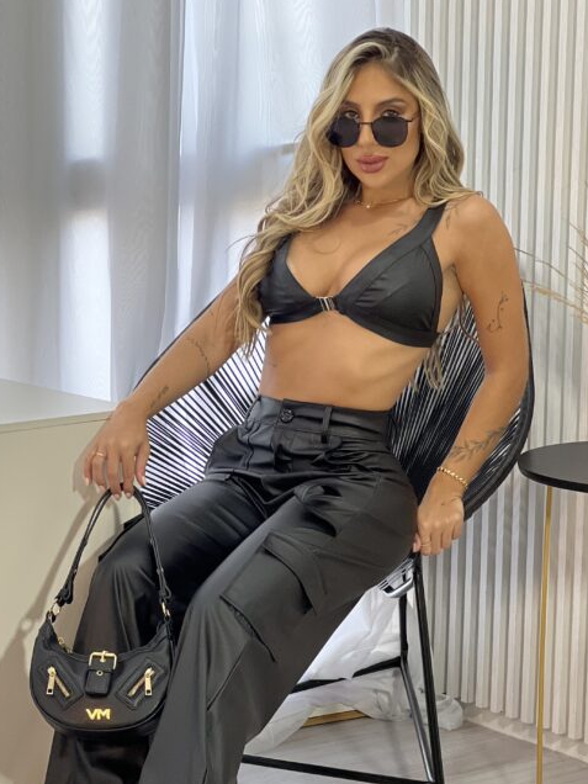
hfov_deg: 13.1
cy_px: 528
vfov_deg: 17.4
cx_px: 261
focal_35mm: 113
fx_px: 2559
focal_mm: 9
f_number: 2.8
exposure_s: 1/120
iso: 160
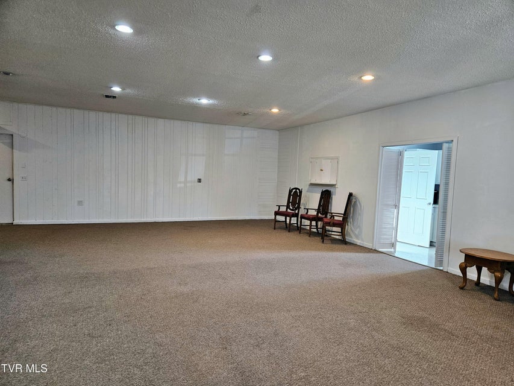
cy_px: 193
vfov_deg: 58.9
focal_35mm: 23
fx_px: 342
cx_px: 257
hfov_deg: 73.9
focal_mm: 5.4
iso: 250
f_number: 1.8
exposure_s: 1/120
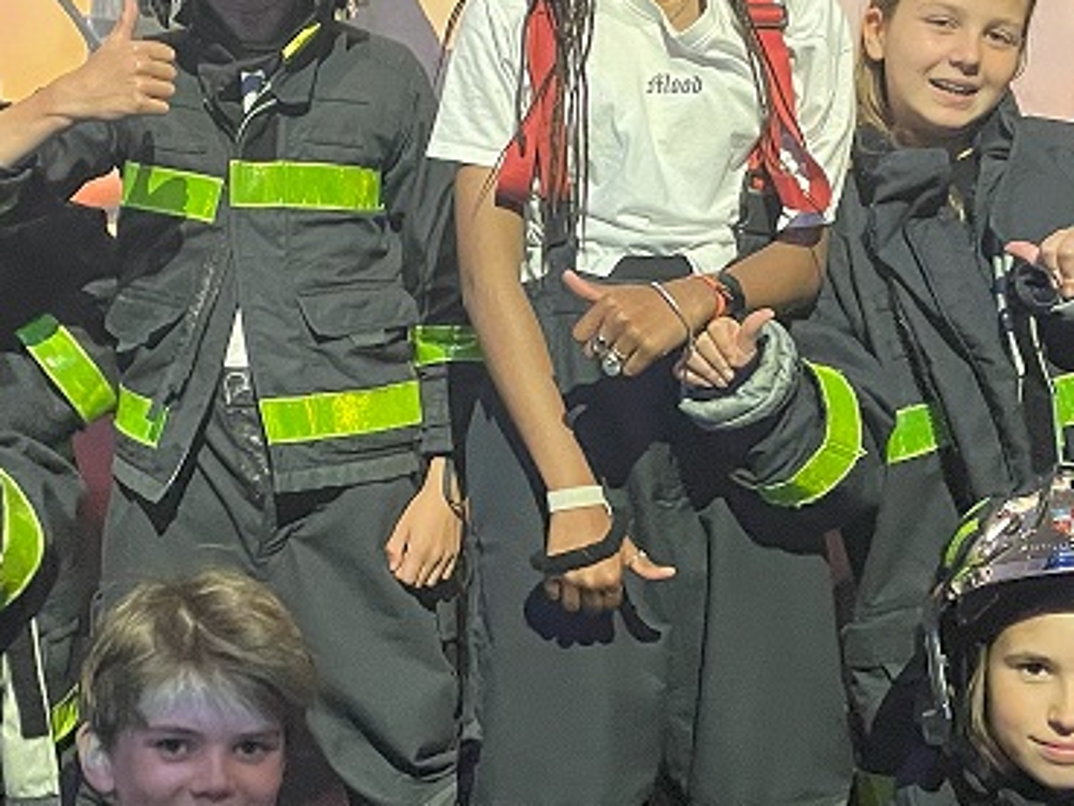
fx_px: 2204
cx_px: 442
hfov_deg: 27.3
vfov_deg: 20.7
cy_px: 515
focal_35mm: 71
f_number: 1.6
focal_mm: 4.2
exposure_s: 1/32
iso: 640
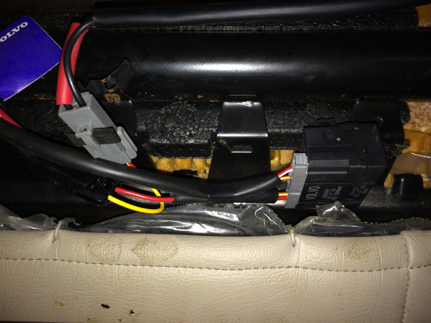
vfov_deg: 48.2
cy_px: 162
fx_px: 361
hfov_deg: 61.7
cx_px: 216
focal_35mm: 29
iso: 32
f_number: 2.2
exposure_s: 1/53
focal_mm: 4.15
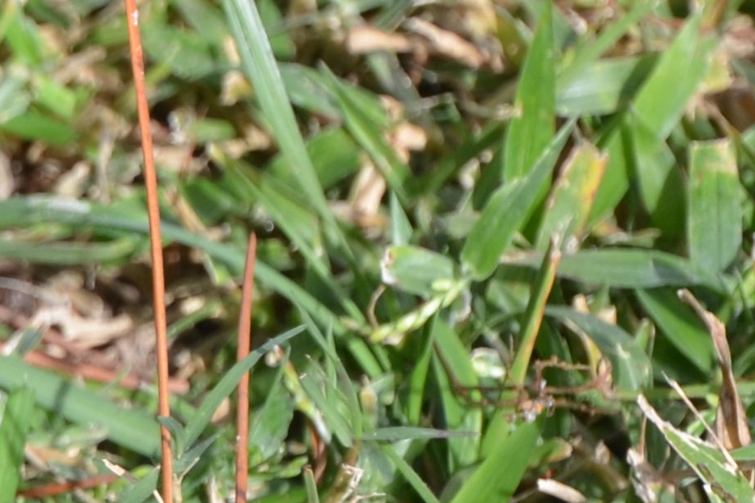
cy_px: 353
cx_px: -910
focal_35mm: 450
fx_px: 9437
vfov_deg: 3.1
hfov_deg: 4.5
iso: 200
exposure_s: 1/125
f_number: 5.6
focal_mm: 56
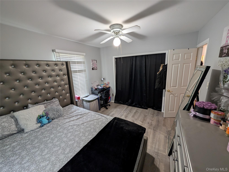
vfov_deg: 94.6
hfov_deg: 110.5
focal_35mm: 12
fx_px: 79
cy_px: 86
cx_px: 114
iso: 92
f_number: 1.7
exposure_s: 1/30
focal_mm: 2.02
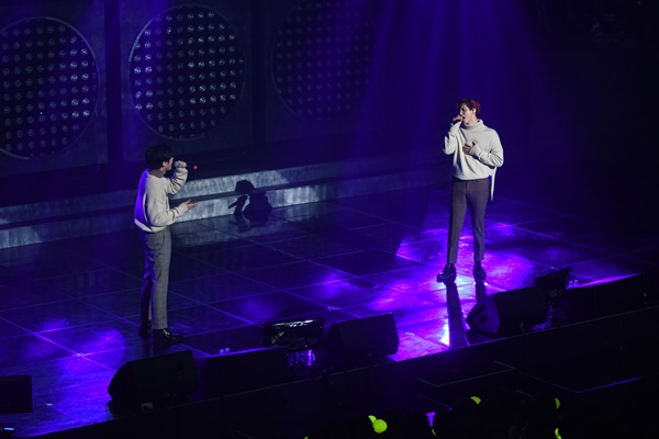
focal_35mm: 105
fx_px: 1922
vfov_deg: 13.0
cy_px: 220
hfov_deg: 19.5
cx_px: 330
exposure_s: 1/400
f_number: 2.8
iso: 2000
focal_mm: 70
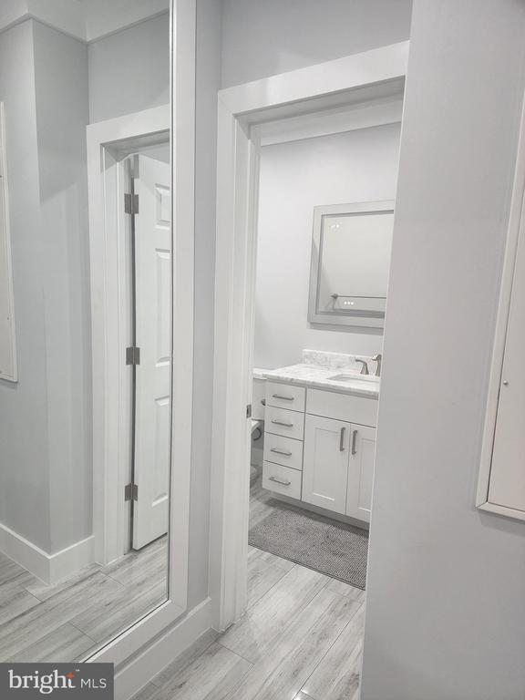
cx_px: 262
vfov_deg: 73.9
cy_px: 350
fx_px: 465
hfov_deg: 58.9
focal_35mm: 23
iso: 250
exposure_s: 1/120
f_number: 1.8
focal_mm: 6.4
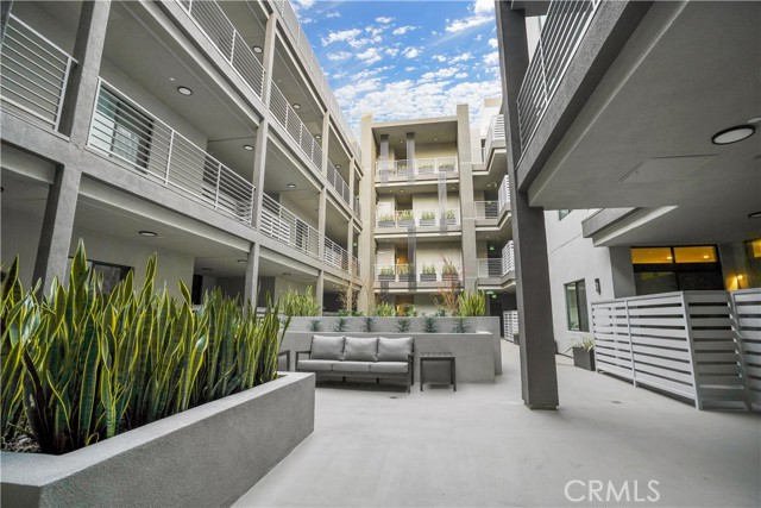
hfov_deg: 96.7
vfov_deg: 73.8
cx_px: 380
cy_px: 254
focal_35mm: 16
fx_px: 338
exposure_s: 1/30
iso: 125
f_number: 6.3
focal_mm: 16
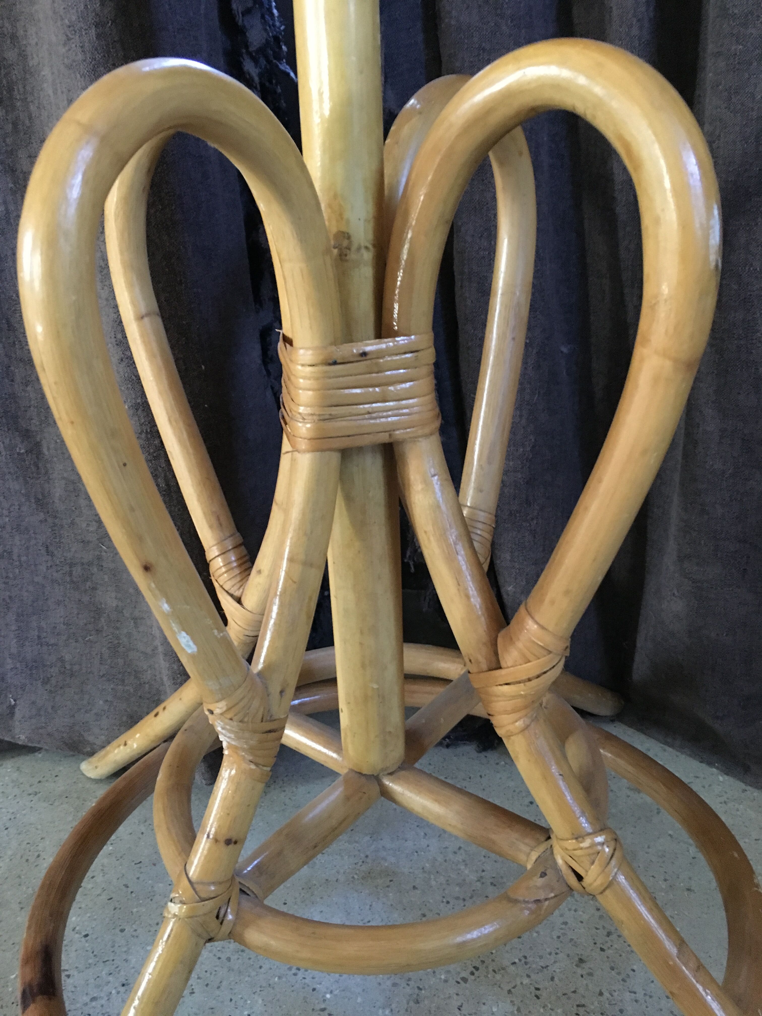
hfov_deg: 48.2
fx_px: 851
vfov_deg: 61.7
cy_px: 508
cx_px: 381
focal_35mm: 29
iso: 400
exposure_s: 1/17
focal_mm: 4.15
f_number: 2.2
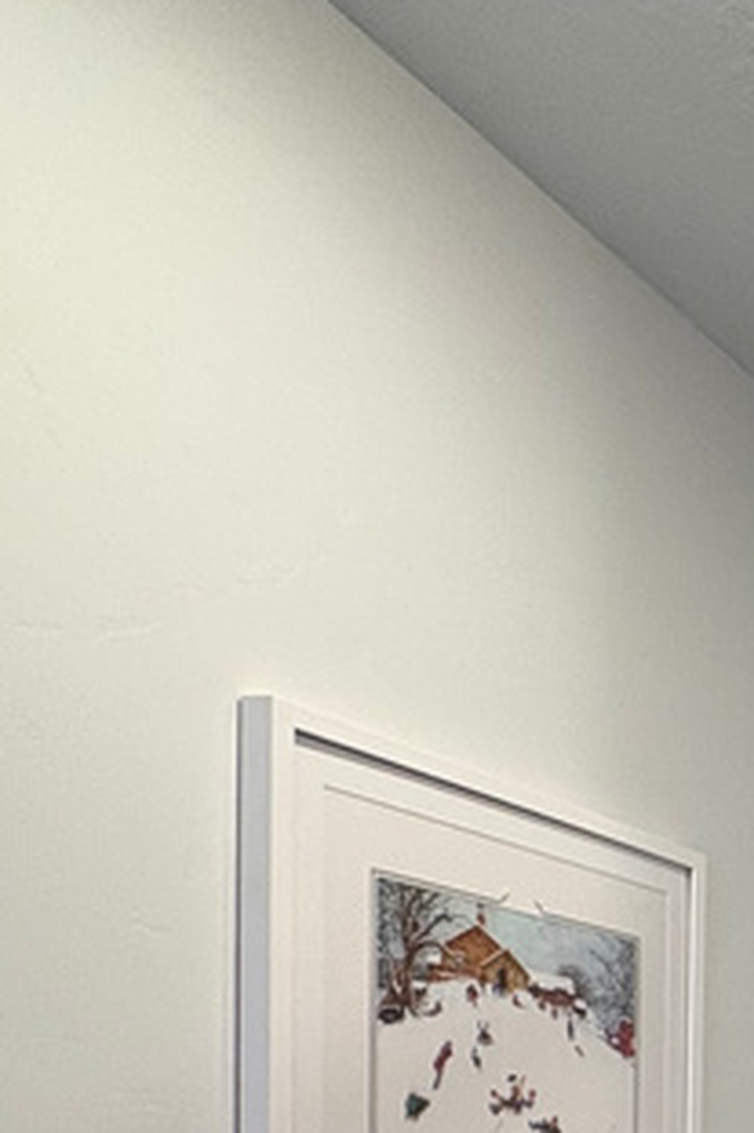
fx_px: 1510
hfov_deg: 19.0
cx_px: 1461
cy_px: 1261
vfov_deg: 35.0
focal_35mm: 48
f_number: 2.2
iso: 200
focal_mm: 2.22
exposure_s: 1/120
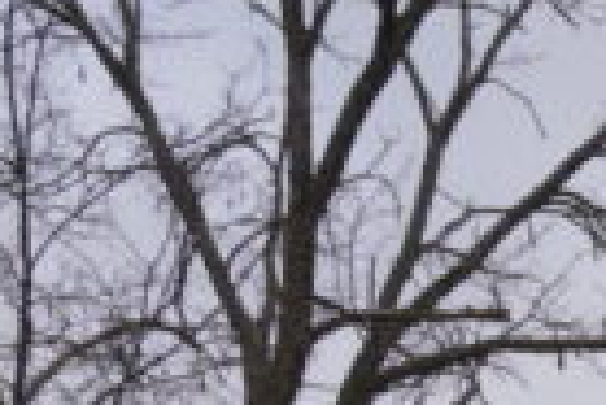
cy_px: 912
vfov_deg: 9.3
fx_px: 2275
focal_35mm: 135
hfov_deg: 13.2
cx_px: 1199
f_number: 11
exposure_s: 1/200
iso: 200
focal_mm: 25
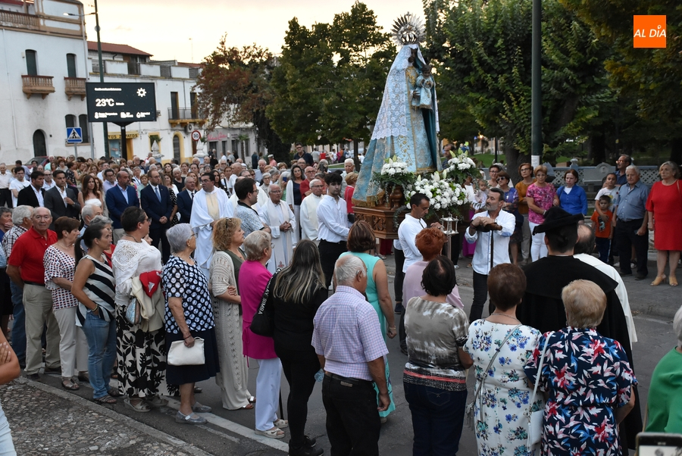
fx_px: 910
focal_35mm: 48
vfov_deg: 28.1
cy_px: 228
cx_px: 341
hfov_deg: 41.1
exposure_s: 1/160
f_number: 4
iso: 2000
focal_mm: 32
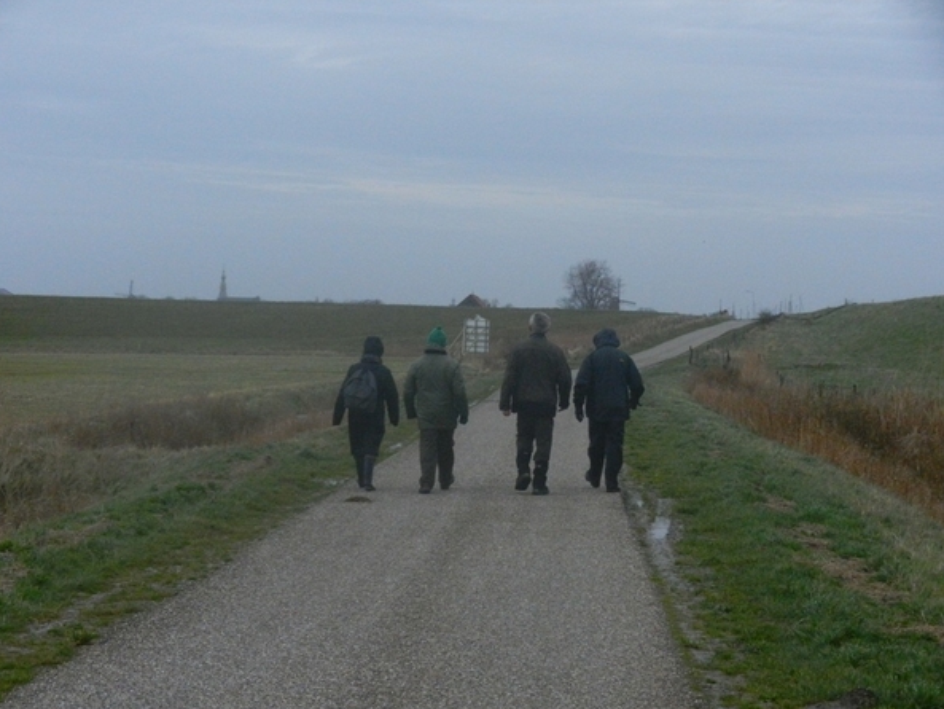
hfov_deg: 21.3
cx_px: 470
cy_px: 355
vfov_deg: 16.1
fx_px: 2509
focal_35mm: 92
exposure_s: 1/250
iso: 800
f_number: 4.9
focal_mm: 16.3
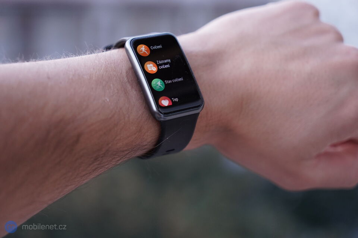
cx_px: 179
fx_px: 617
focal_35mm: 62
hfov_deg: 32.4
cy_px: 119
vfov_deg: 21.9
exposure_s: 1/200
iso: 2000
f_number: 4
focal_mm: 62
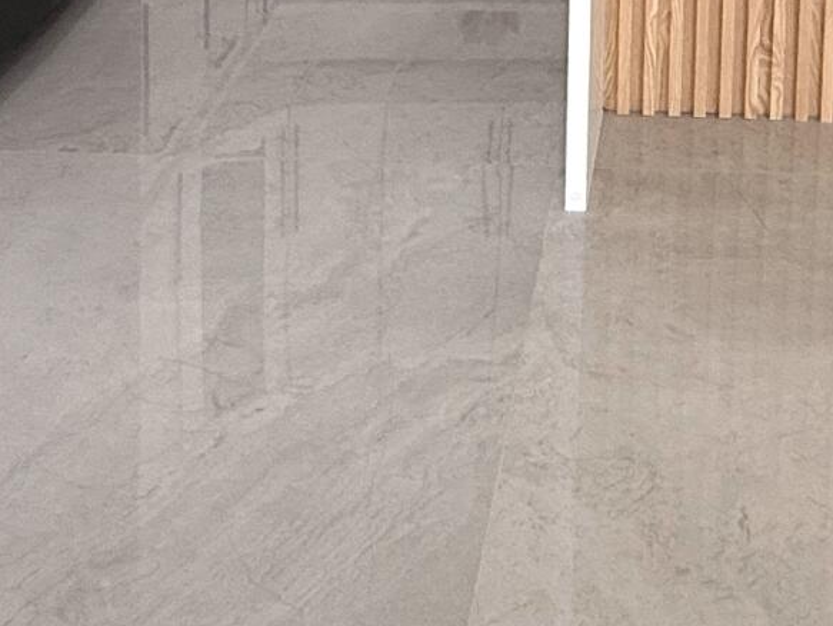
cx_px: 760
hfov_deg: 26.1
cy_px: -464
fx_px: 1734
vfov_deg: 17.2
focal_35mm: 72
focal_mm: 2.22
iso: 64
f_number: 2.2
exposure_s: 1/120
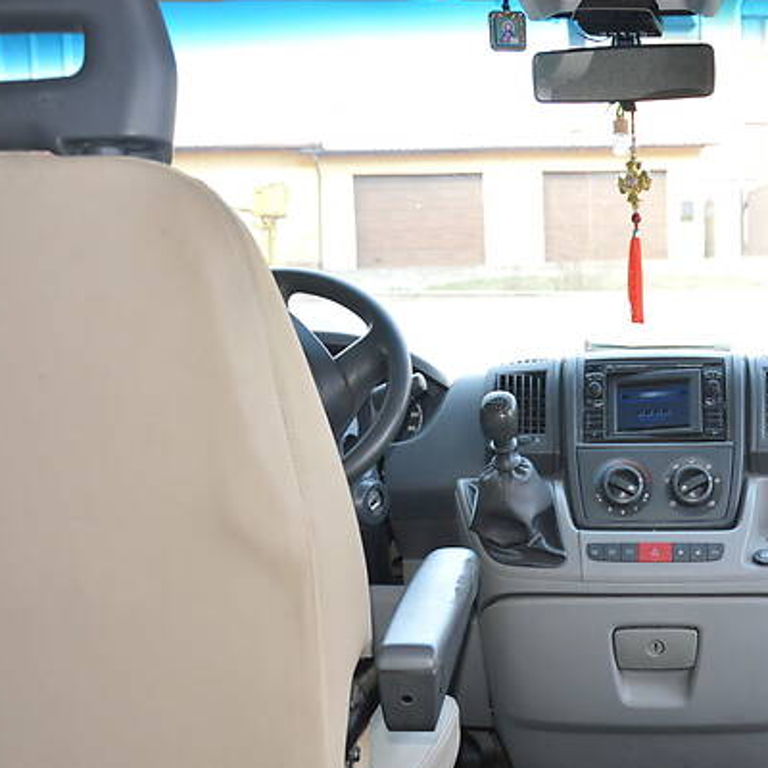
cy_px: 490
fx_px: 1406
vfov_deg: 30.4
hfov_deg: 30.1
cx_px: 561
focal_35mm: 56
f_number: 4
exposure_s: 1/100
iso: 400
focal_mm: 22
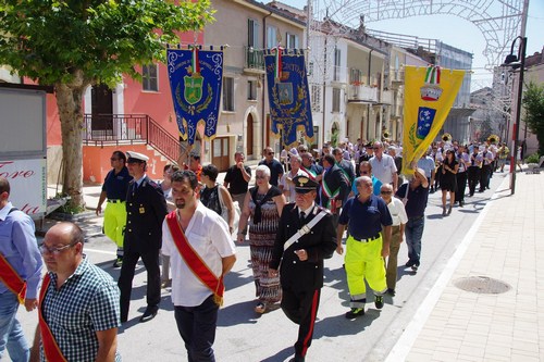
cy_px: 181
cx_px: 272
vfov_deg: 39.9
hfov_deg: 57.2
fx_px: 498
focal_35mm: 33
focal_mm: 22
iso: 320
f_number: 8
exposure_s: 1/320
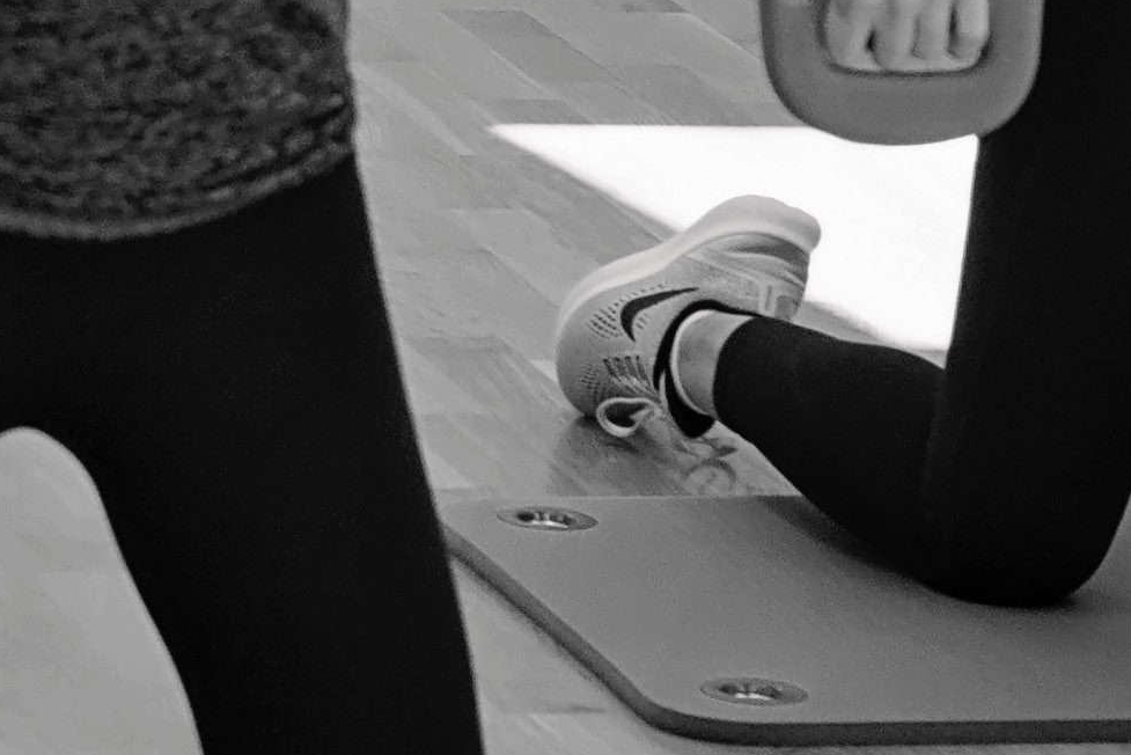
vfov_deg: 4.4
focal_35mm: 308
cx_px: -1106
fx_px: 9679
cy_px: -228
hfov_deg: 6.5
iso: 1250
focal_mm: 50
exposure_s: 1/320
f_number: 4
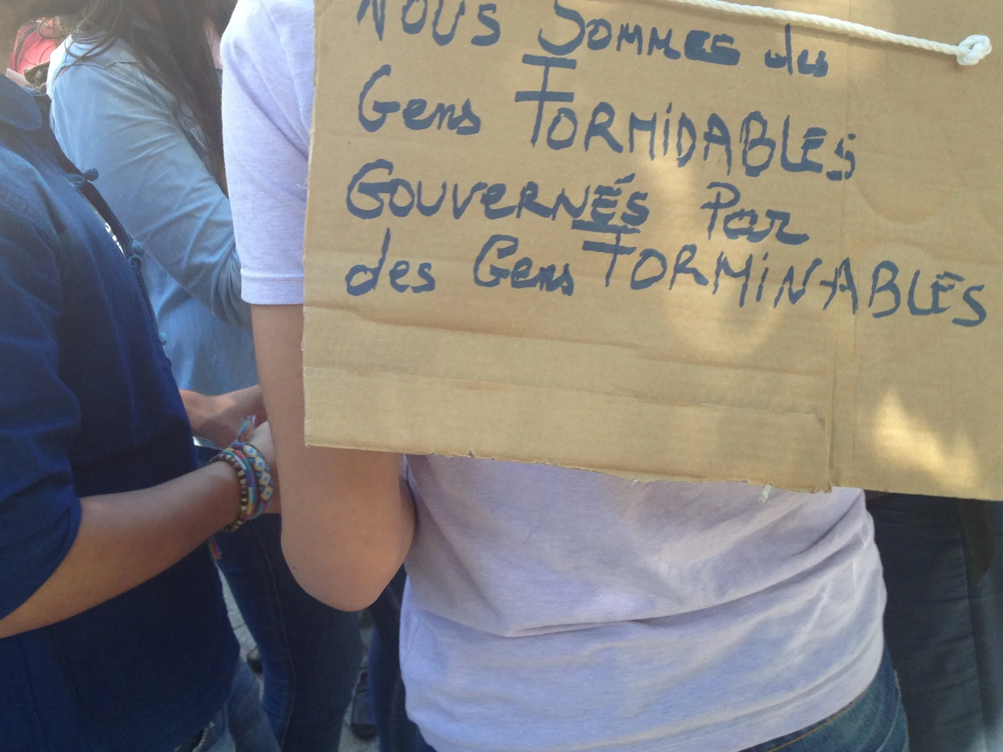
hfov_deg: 43.7
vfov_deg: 33.5
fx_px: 1246
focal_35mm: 43
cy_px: 300
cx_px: 410
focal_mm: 4.28
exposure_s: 1/132
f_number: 2.4
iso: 50
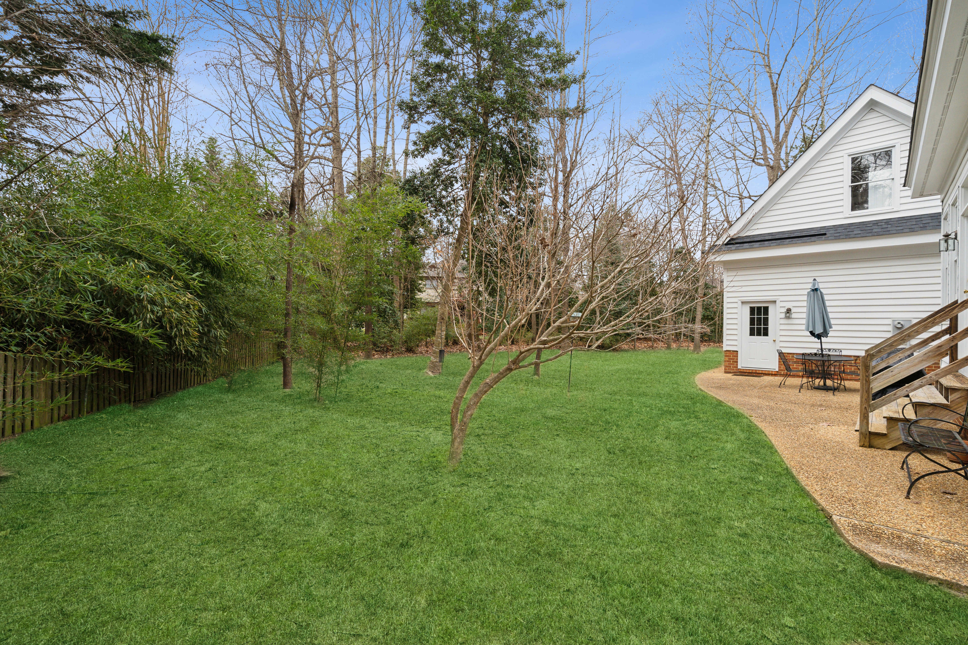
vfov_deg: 77.3
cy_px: 322
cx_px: 484
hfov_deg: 100.4
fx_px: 403
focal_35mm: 15
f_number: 8
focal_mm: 15
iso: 250
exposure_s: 1/100
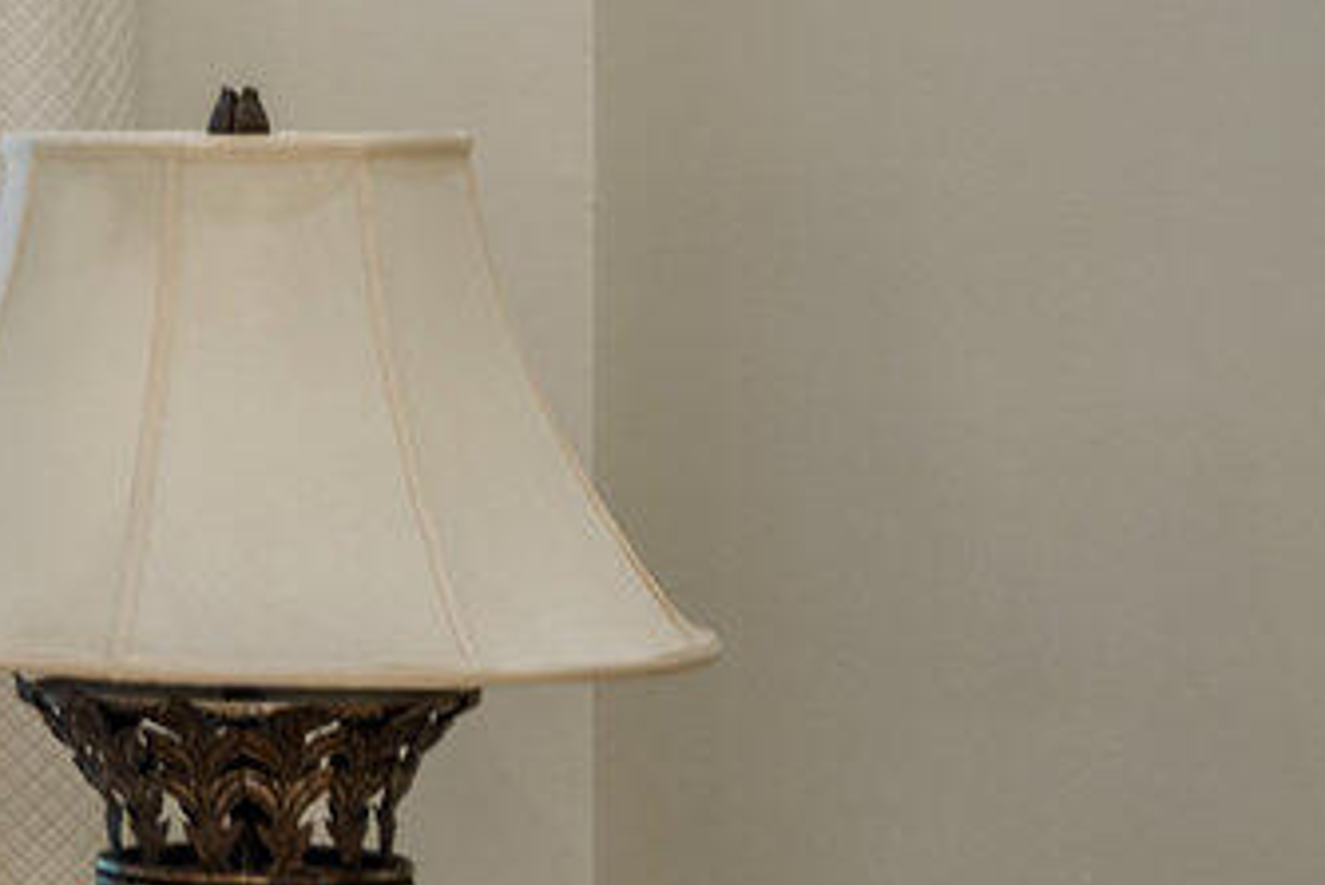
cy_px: -97
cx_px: -2368
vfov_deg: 7.7
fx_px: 6554
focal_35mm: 178
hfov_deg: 9.5
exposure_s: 1/1.67
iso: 125
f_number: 7.1
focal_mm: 21
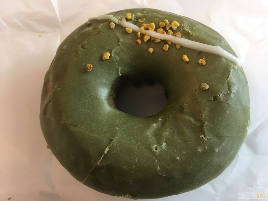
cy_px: 100
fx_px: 225
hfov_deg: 61.6
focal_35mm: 29
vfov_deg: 48.3
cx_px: 134
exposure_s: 1/30
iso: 64
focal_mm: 4.15
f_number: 2.2
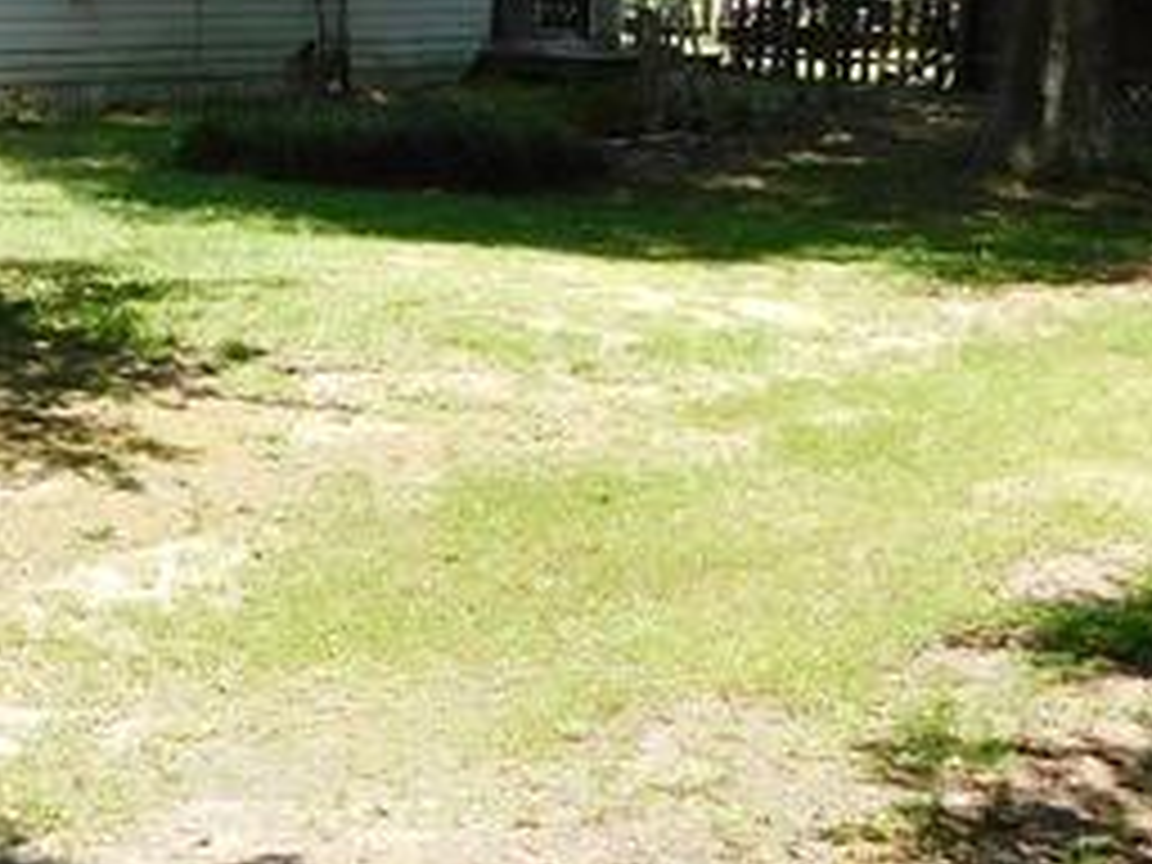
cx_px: -189
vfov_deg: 15.9
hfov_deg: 20.1
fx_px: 3062
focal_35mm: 92
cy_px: 158
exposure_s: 1/500
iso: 125
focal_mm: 4
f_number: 3
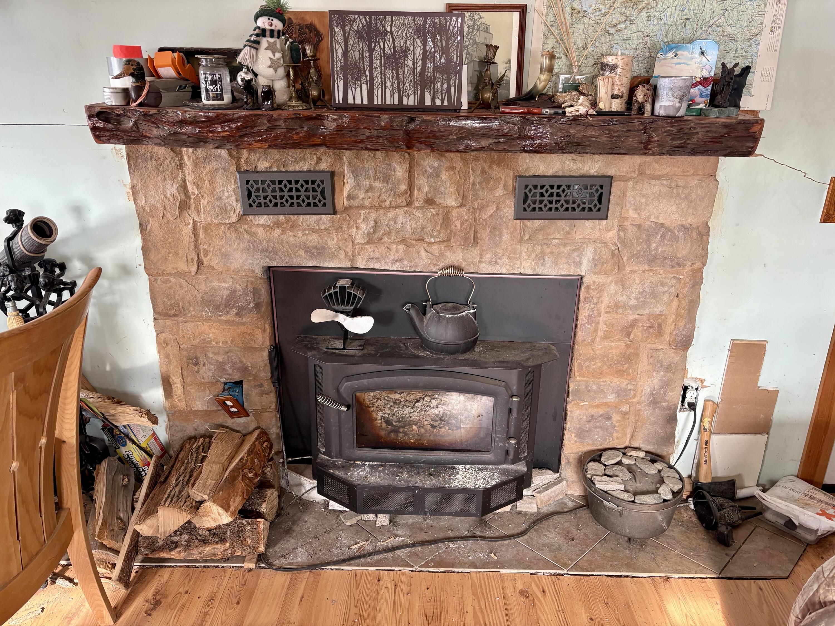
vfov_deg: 53.1
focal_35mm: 26
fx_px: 627
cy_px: 313
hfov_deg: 67.3
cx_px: 418
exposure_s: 1/120
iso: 125
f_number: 1.6
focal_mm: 5.96
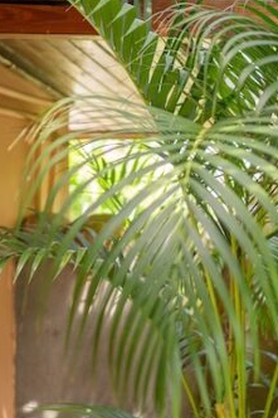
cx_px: 257
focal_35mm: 117
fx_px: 1357
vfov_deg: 17.5
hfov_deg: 11.6
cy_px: 268
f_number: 1.4
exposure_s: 1/500
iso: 200
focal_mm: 35
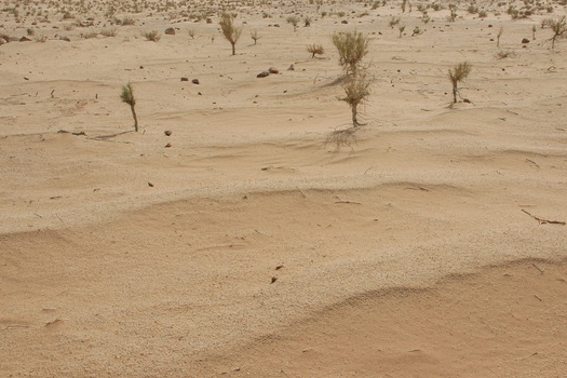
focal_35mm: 37
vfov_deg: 35.8
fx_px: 583
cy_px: 152
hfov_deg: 51.8
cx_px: 307
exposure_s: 1/800
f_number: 14
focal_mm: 18
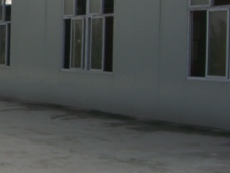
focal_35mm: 107
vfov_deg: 13.8
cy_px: 46
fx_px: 711
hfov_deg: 17.5
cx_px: -50
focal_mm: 7.9
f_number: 8
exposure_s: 1/160
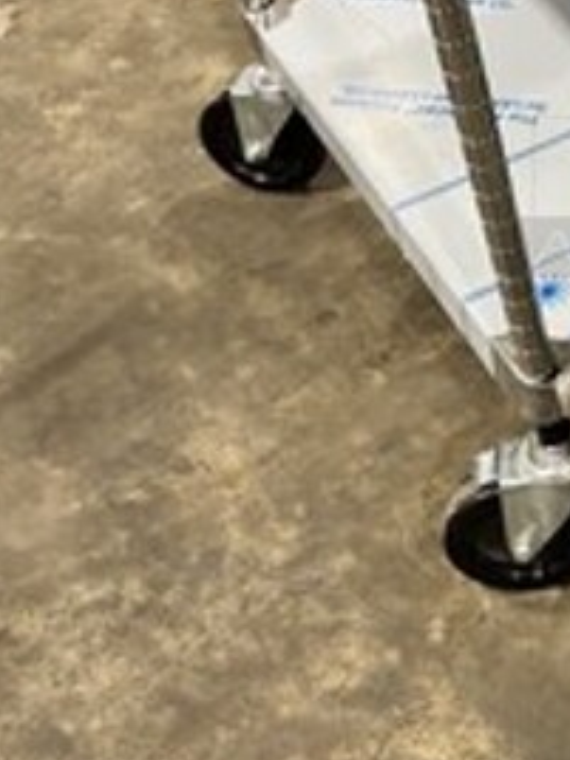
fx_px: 1734
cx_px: 831
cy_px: 129
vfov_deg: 24.2
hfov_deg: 17.0
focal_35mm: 79
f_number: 1.5
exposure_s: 1/60
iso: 125
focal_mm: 5.7
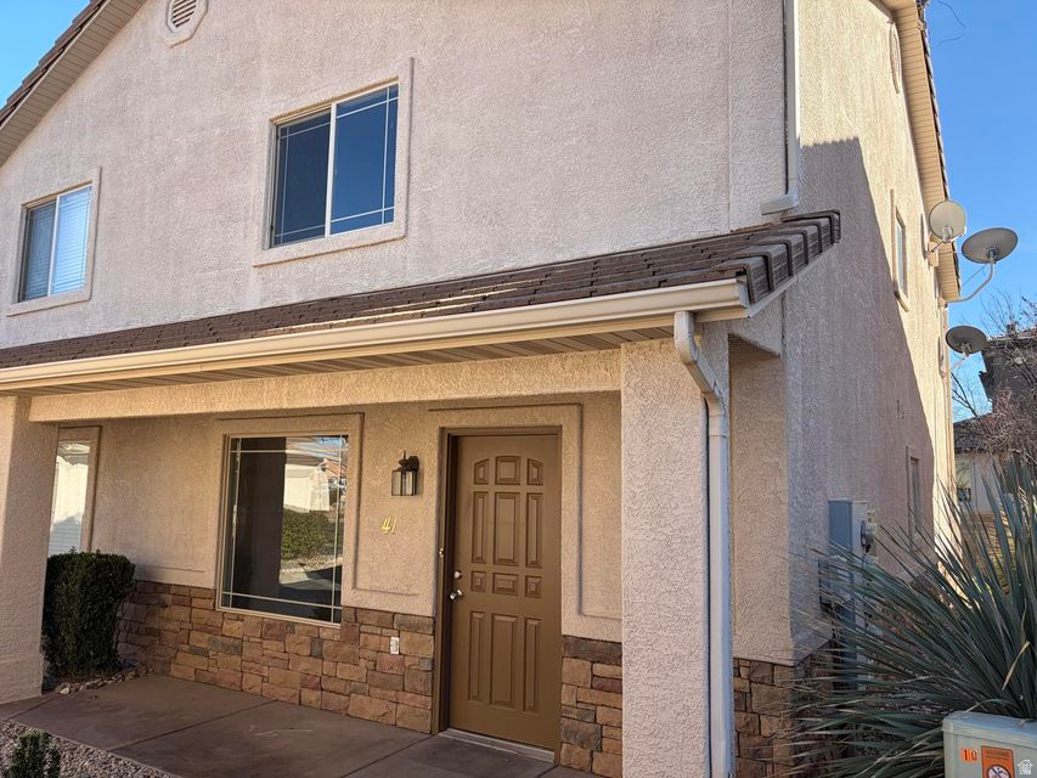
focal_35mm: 26
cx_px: 518
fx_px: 779
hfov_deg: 67.3
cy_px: 389
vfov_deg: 53.1
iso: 50
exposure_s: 1/1016
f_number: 1.6
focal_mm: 5.96
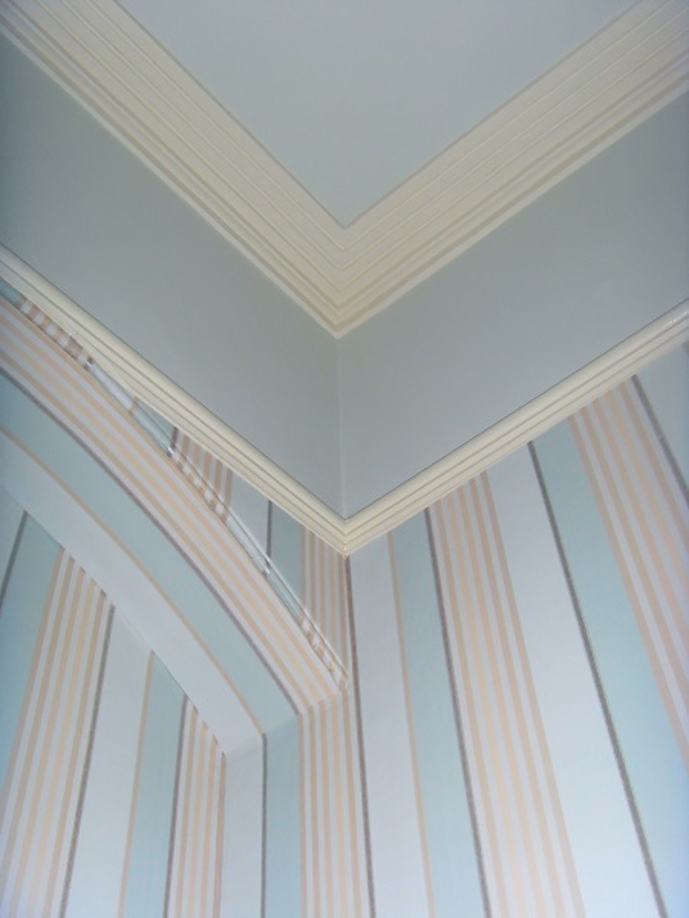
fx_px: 1035
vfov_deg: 47.9
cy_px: 459
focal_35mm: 39
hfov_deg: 36.8
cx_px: 344
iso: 100
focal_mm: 6.6
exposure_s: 1/45
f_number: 3.5
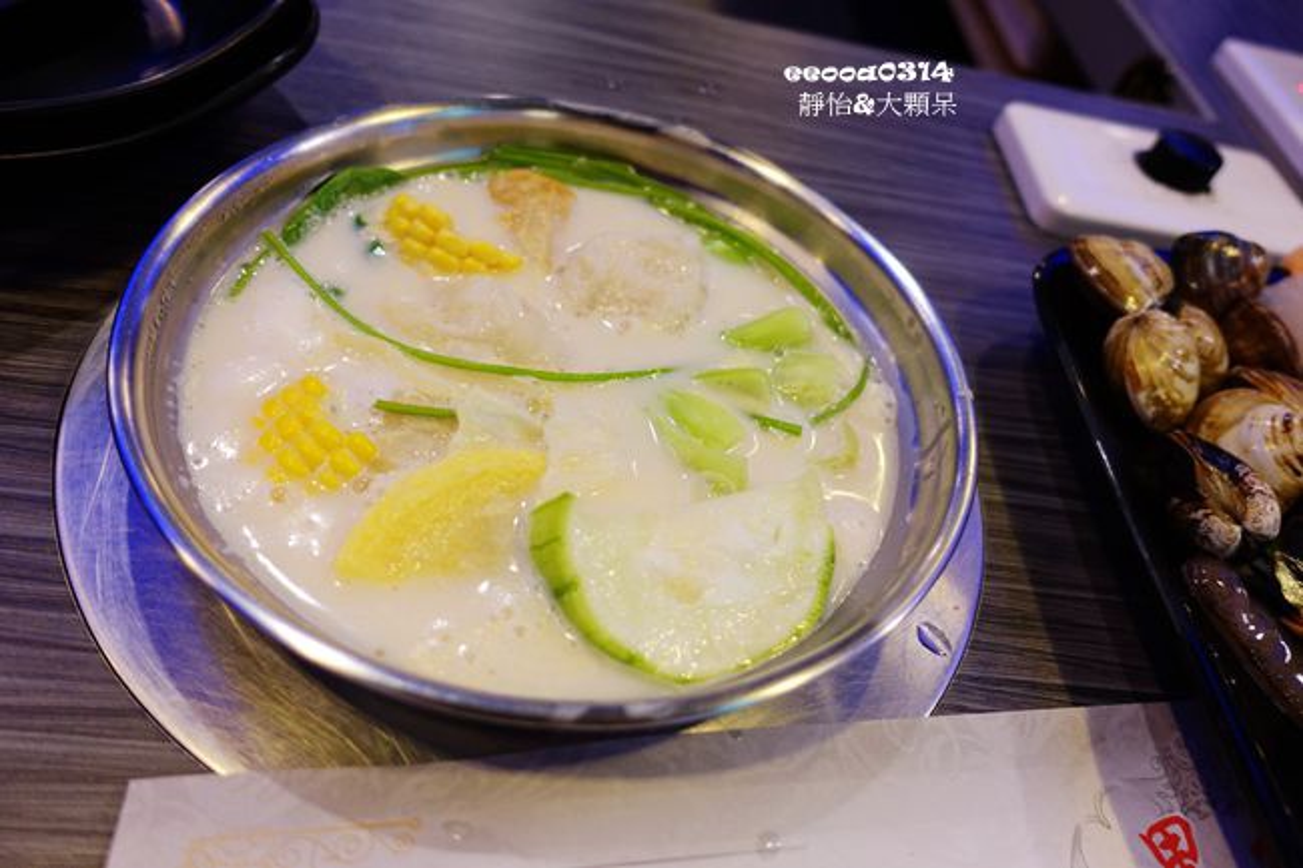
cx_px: 652
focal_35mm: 24
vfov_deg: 53.1
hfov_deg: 73.8
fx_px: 868
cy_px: 434
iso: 200
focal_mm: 8.8
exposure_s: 1/30
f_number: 1.8
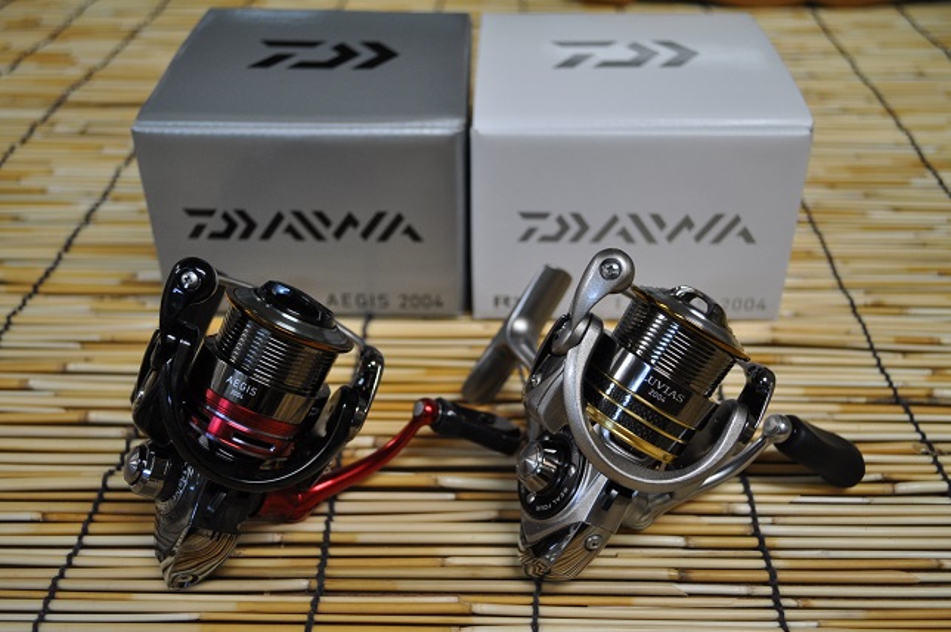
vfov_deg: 36.8
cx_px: 476
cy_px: 316
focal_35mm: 36
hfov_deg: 53.2
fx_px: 950
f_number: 4
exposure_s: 1/60
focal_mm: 24
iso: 720
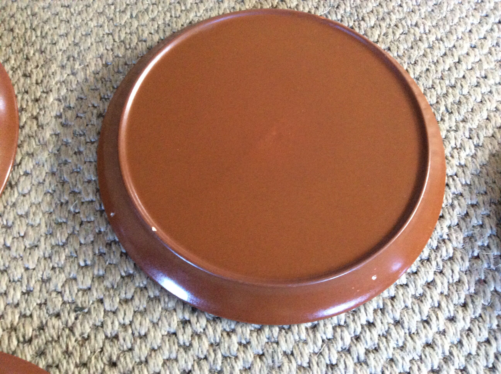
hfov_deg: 56.9
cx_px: 250
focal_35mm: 32
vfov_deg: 44.1
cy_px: 187
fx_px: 462
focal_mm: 3.3
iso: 320
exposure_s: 1/17
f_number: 2.4
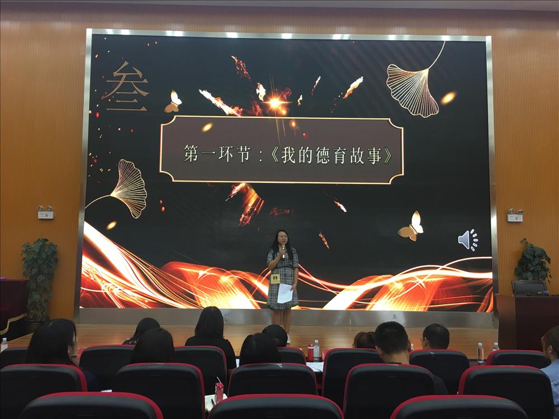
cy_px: 210
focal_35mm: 29
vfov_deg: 48.2
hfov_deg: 61.7
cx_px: 280
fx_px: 468
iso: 32
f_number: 2.2
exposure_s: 1/17
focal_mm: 4.15
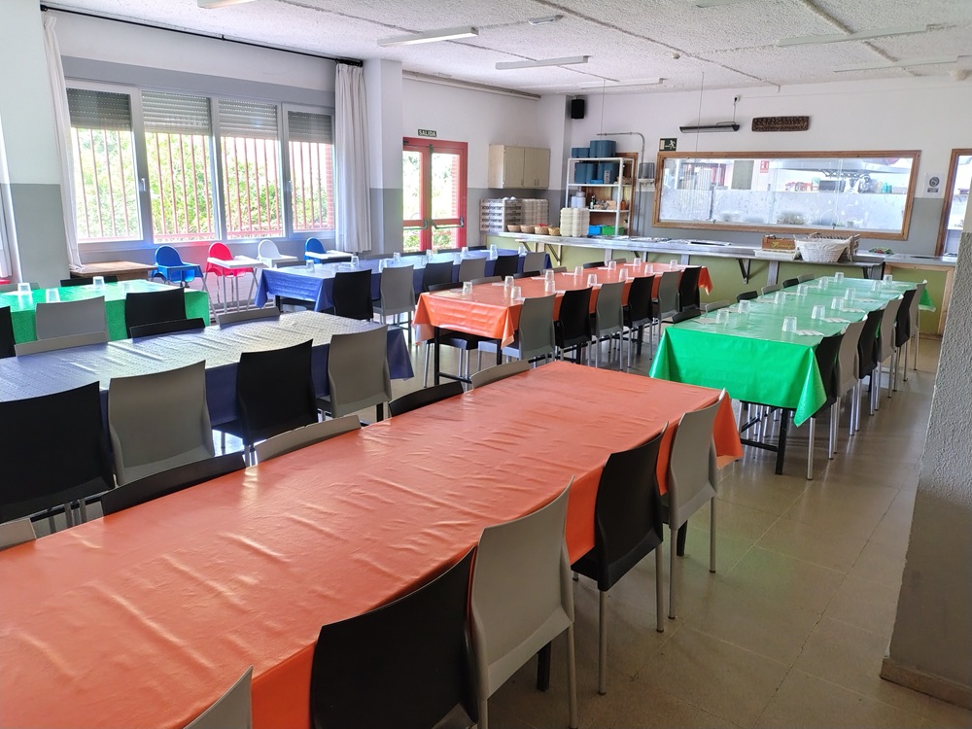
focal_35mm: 25
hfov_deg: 69.4
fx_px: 702
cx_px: 486
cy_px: 364
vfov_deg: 54.9
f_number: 1.7
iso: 2931
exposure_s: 1/50.1
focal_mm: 4.71
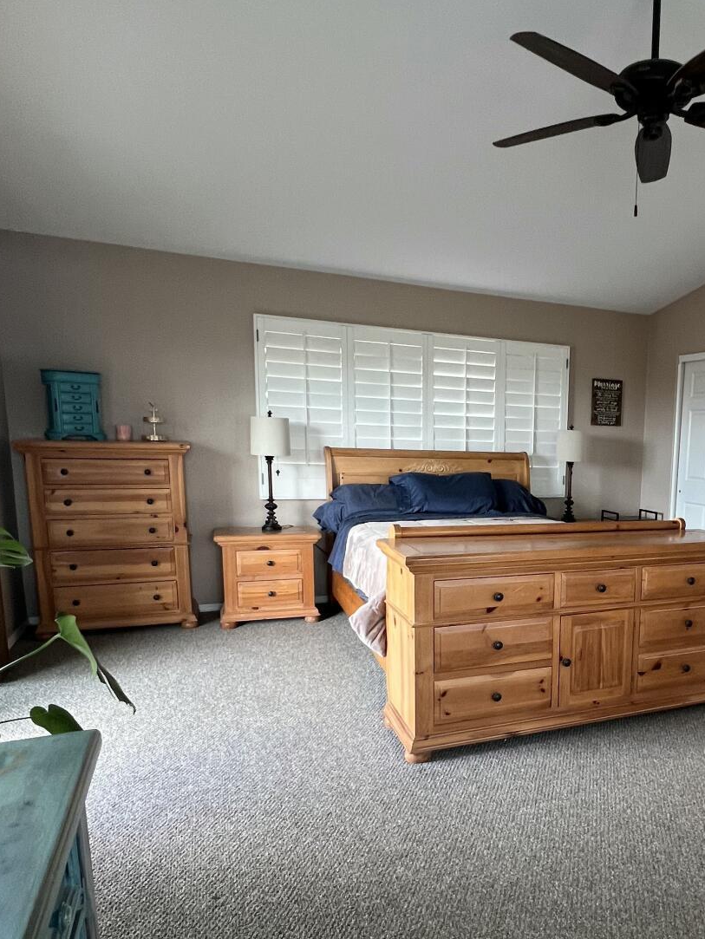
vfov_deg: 70.9
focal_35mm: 24
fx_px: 651
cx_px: 558
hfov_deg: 53.3
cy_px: 558
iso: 160
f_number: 1.8
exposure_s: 1/60
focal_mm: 1.57
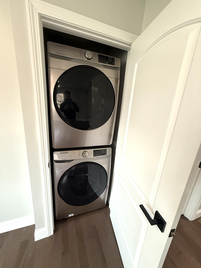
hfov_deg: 85.7
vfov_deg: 102.1
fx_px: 108
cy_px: 134
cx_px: 100
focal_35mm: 14
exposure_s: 1/60
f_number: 2.2
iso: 320
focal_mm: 2.22
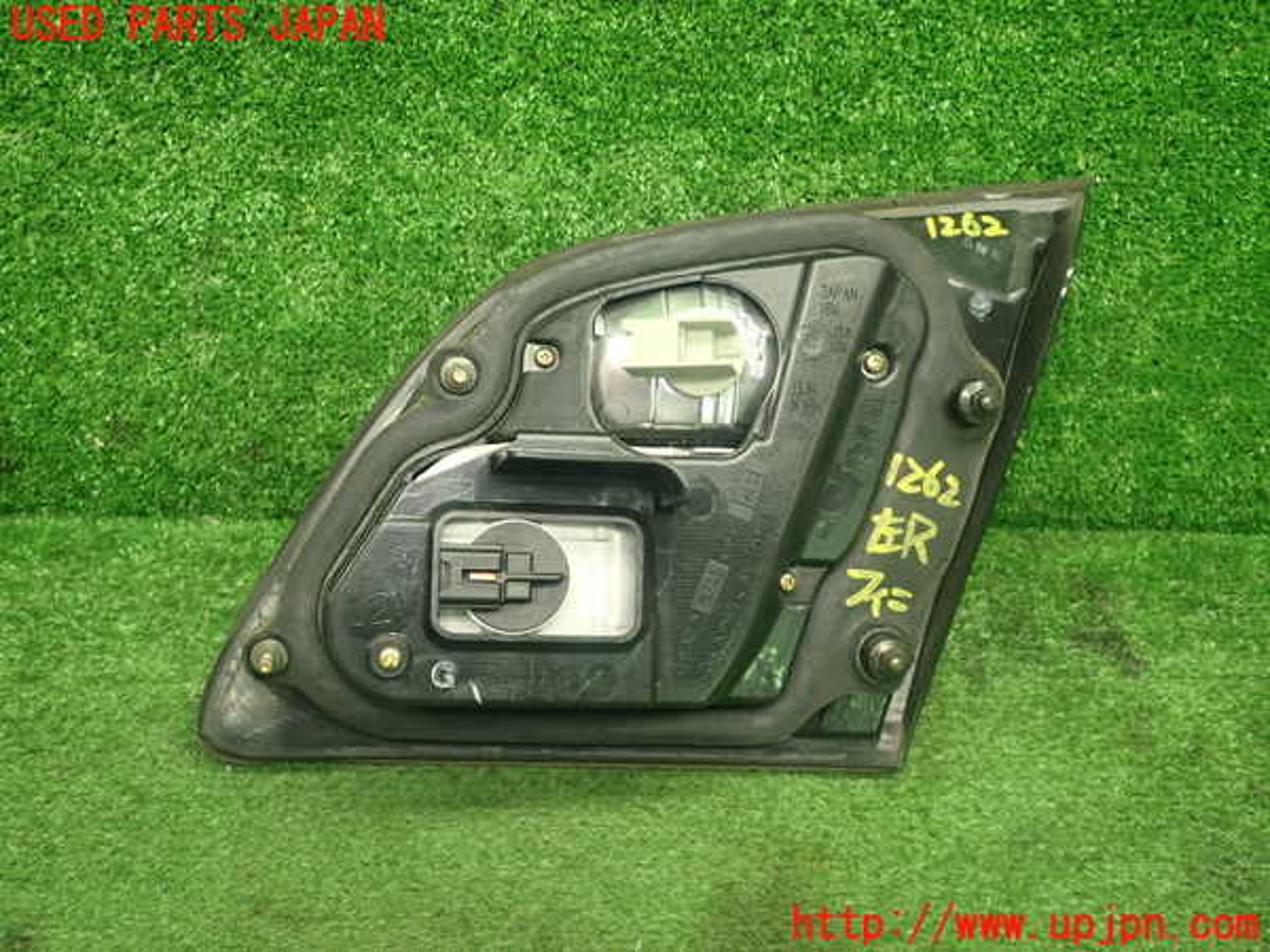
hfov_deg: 51.4
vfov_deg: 39.7
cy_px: 476
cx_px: 635
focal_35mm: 36
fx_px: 1321
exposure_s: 1/40
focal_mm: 6.37
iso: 250
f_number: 2.5
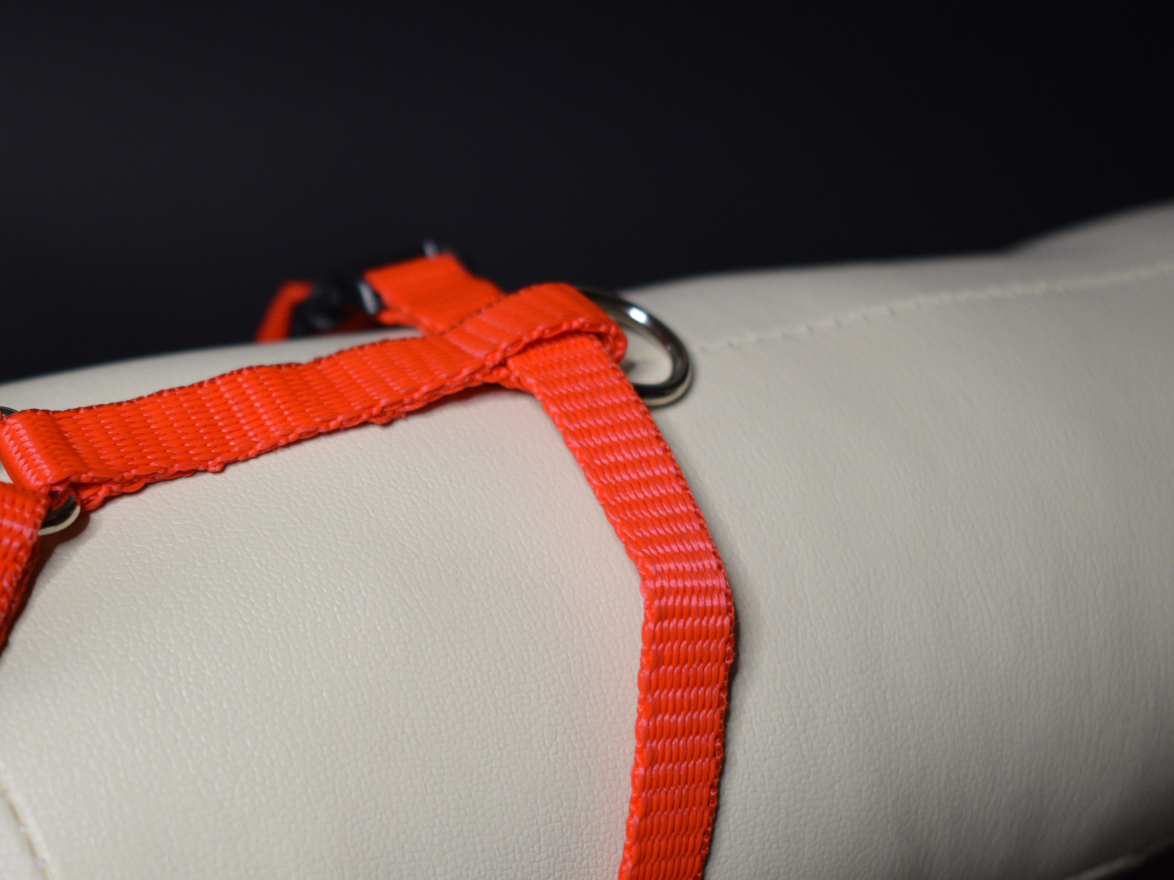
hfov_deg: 26.4
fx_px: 2476
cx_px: 332
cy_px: 580
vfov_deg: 20.1
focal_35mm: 73
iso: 800
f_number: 4.5
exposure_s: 1/100
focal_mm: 34
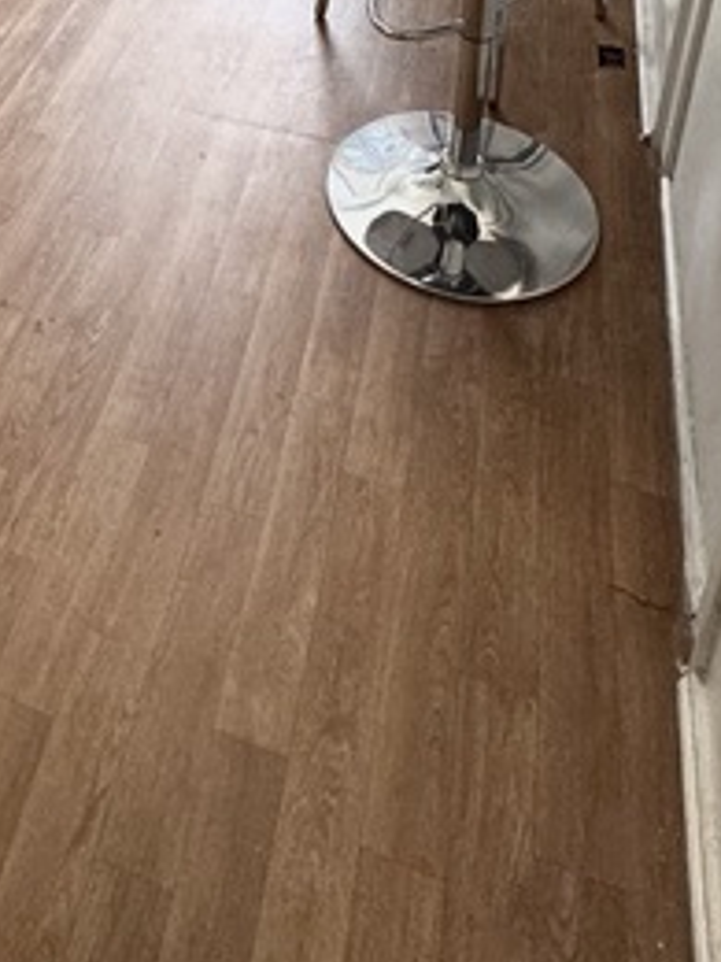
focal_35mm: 43
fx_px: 1194
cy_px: -248
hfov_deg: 32.3
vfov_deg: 33.6
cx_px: 104
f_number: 2.2
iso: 250
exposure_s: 1/60
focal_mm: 2.22
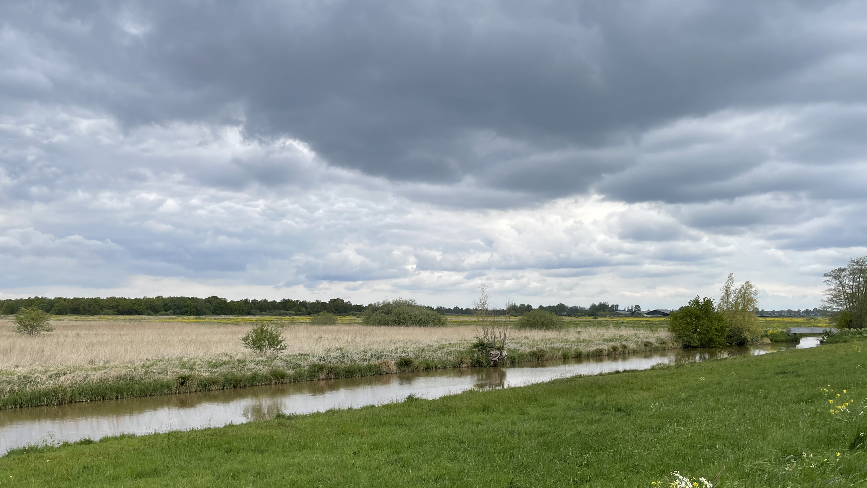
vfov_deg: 35.3
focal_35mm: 33
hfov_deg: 59.4
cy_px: 328
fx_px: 759
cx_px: 388
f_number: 1.6
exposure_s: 1/1689
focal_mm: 4.2
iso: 32
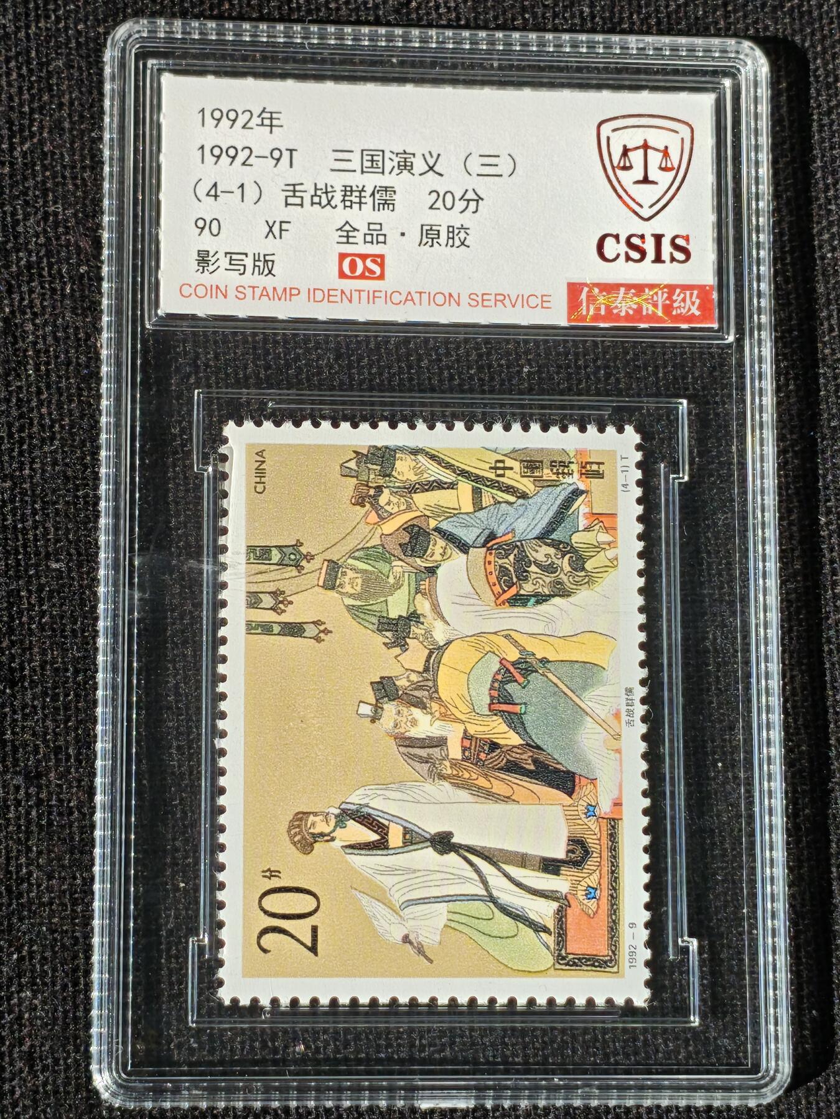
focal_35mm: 93
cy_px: 560
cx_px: 420
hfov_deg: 15.9
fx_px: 3009
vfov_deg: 21.1
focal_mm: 4.94
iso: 50
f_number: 1.5
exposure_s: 1/2723
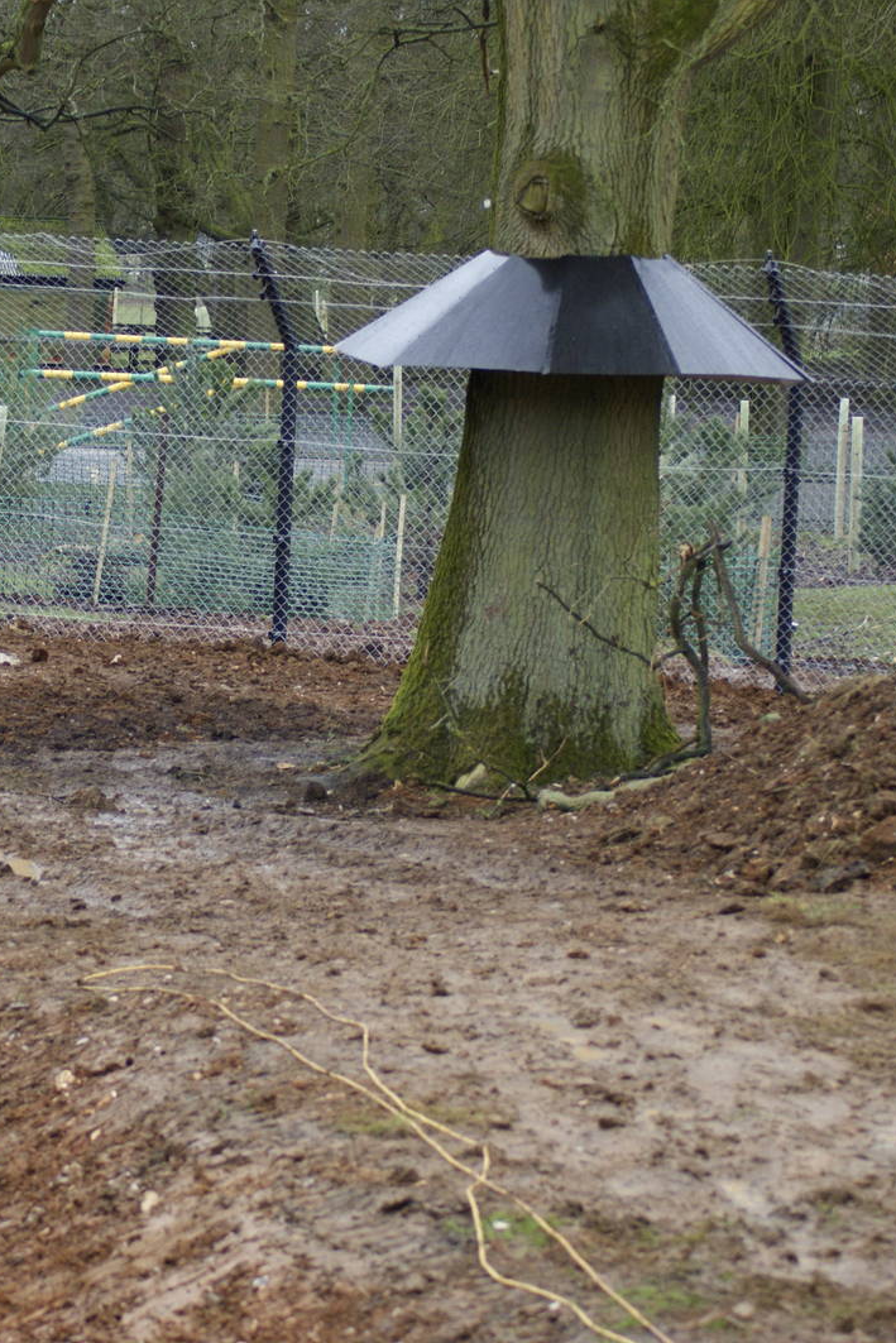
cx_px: 226
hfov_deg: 8.7
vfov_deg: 13.0
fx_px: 5896
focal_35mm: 158
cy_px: 672
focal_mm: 70
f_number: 4.5
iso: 250
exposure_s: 1/125
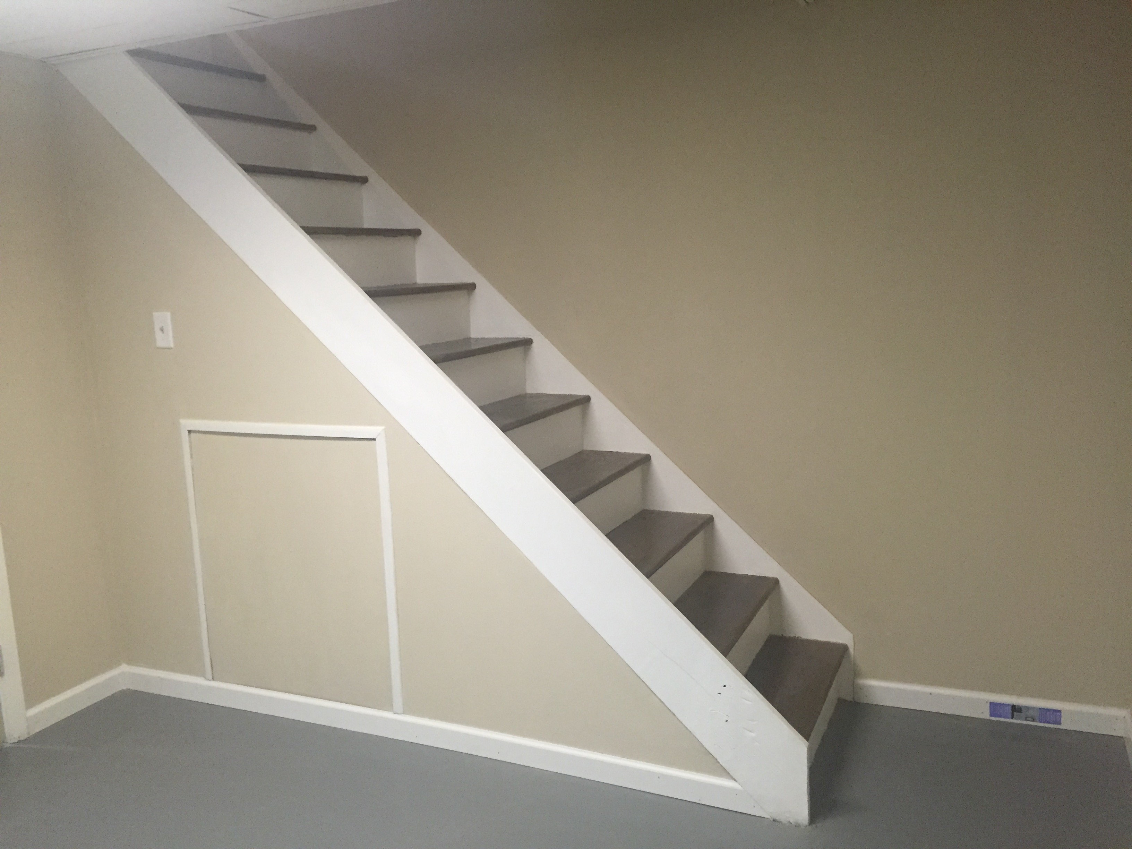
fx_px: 948
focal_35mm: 29
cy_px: 424
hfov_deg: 61.7
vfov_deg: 48.2
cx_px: 566
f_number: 2.2
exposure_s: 1/30
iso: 250
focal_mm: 4.15
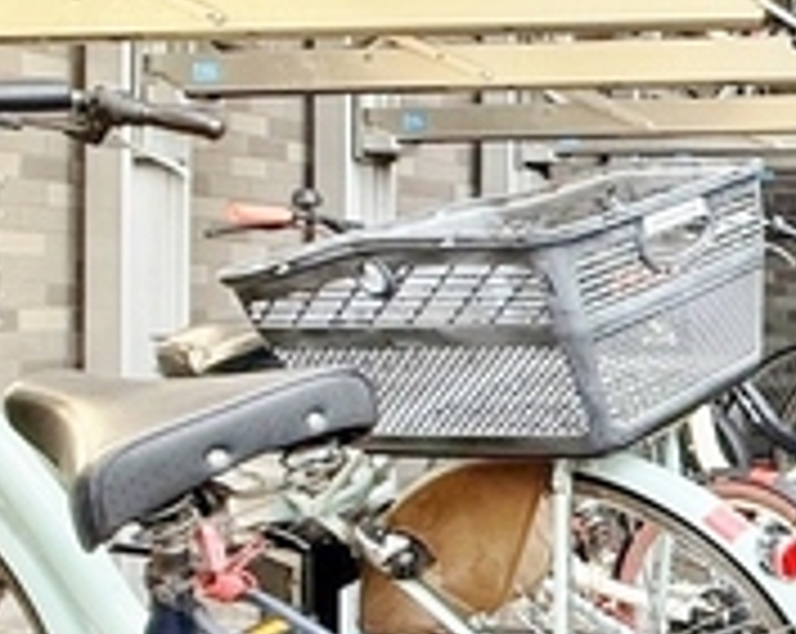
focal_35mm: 58
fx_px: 1364
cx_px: 1457
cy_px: 317
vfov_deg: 26.2
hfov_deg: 21.0
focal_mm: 2.22
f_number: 2.2
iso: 80
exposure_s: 1/99
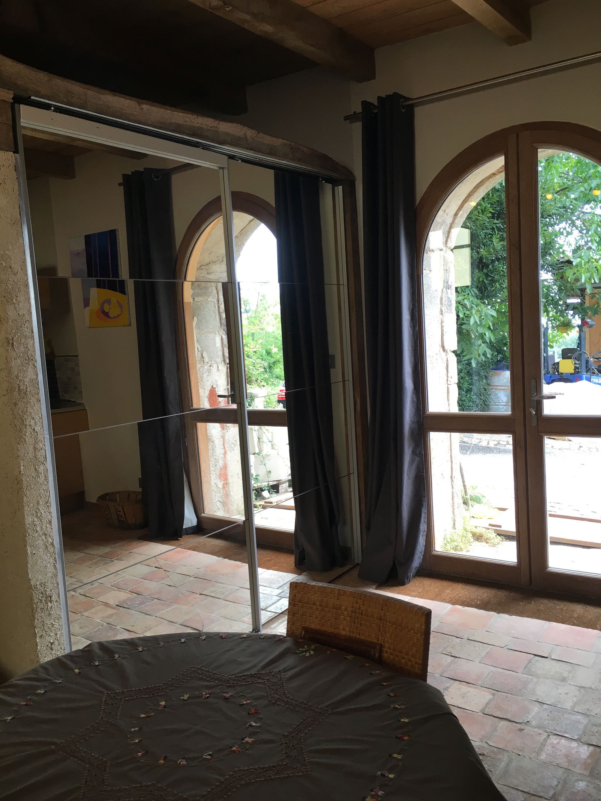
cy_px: 400
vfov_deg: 61.7
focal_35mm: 29
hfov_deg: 48.2
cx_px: 300
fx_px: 671
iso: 25
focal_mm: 4.15
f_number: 2.2
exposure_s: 1/33
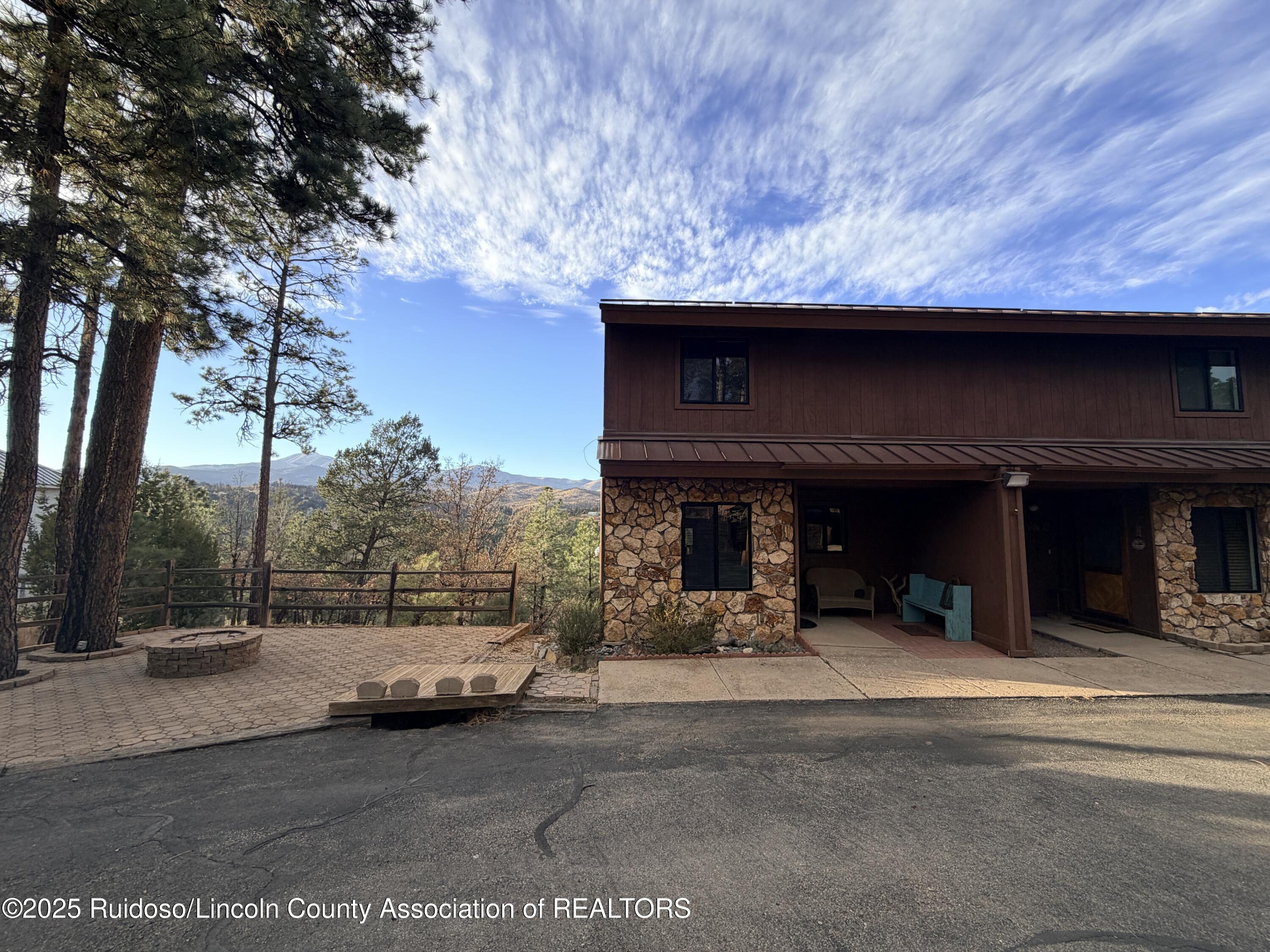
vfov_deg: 85.7
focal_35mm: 14
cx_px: 635
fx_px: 514
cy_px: 476
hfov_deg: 102.1
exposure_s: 1/518
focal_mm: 2.22
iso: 40
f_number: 2.2
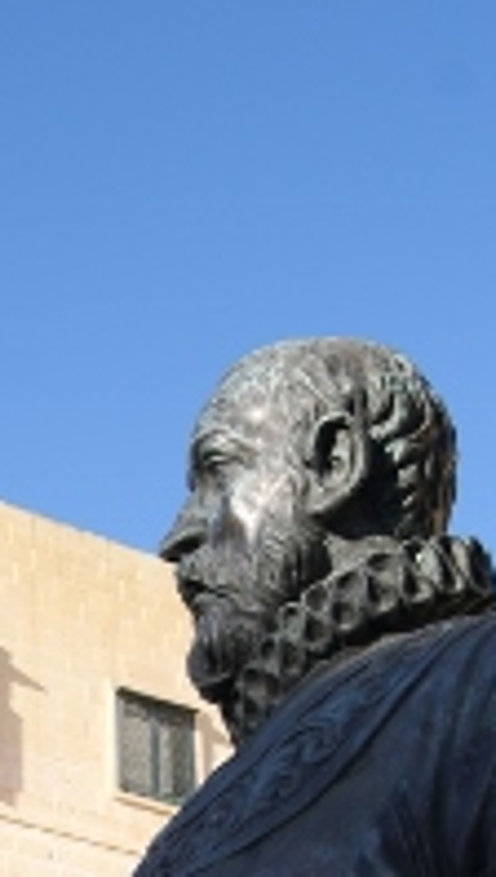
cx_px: -13
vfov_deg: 22.0
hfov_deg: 12.5
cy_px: 656
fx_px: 2235
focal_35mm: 96
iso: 100
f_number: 9
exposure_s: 1/80
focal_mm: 22
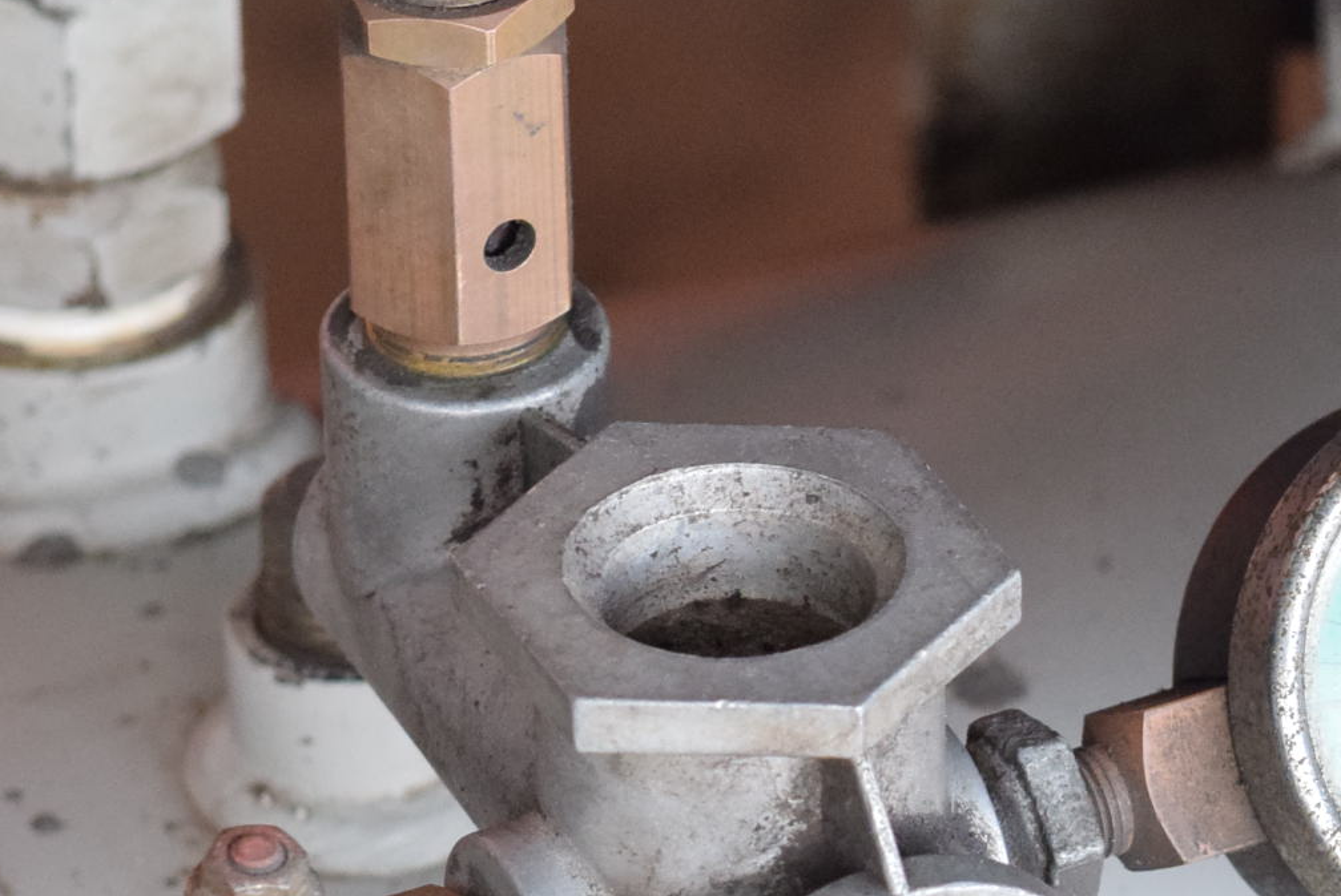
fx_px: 14279
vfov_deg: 3.6
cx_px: 1181
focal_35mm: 383
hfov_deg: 5.4
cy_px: 929
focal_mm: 86
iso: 1250
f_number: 6.3
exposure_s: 1/125
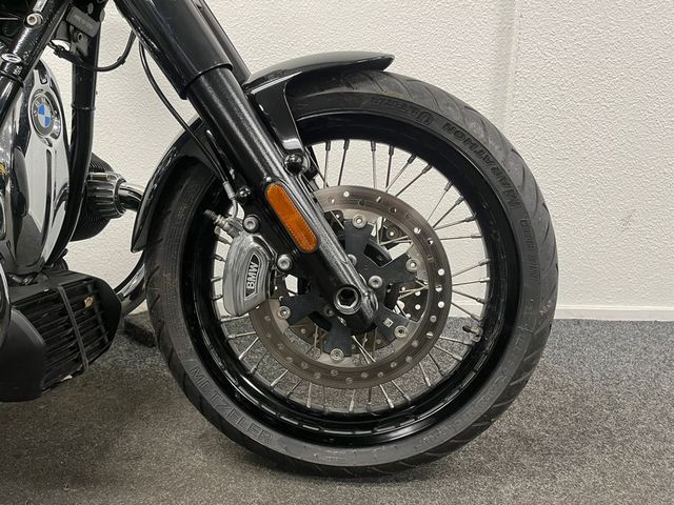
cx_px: 337
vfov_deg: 53.1
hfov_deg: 67.3
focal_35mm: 26
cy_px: 252
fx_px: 506
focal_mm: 5.1
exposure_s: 1/50
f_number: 1.6
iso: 160
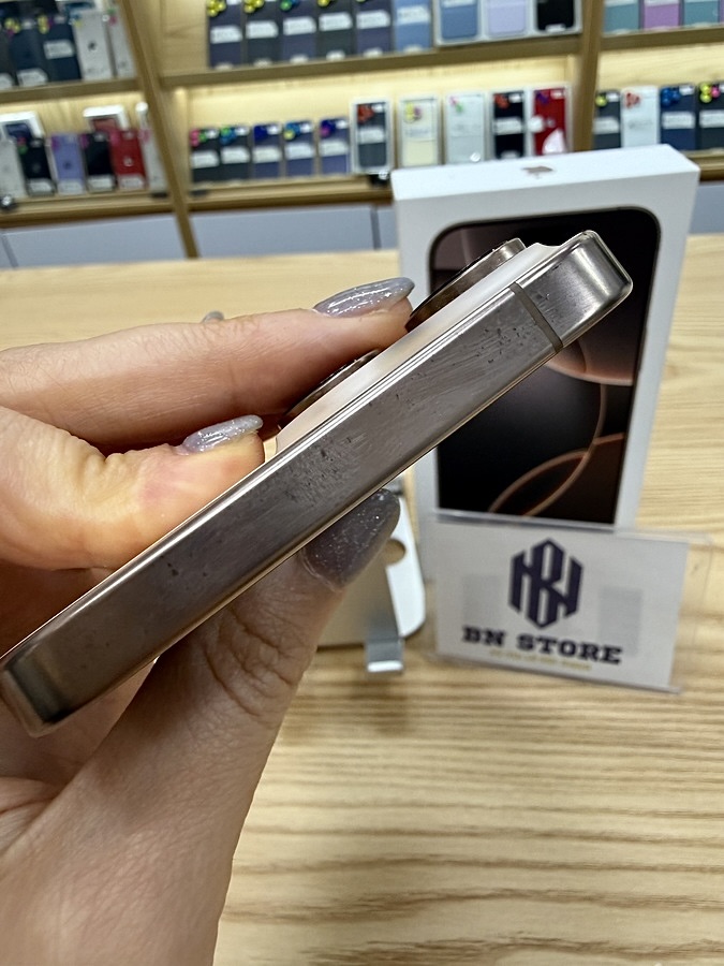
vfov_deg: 71.6
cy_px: 483
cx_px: 362
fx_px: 669
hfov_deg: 56.8
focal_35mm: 24
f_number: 2.2
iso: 125
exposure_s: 1/120
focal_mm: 2.22
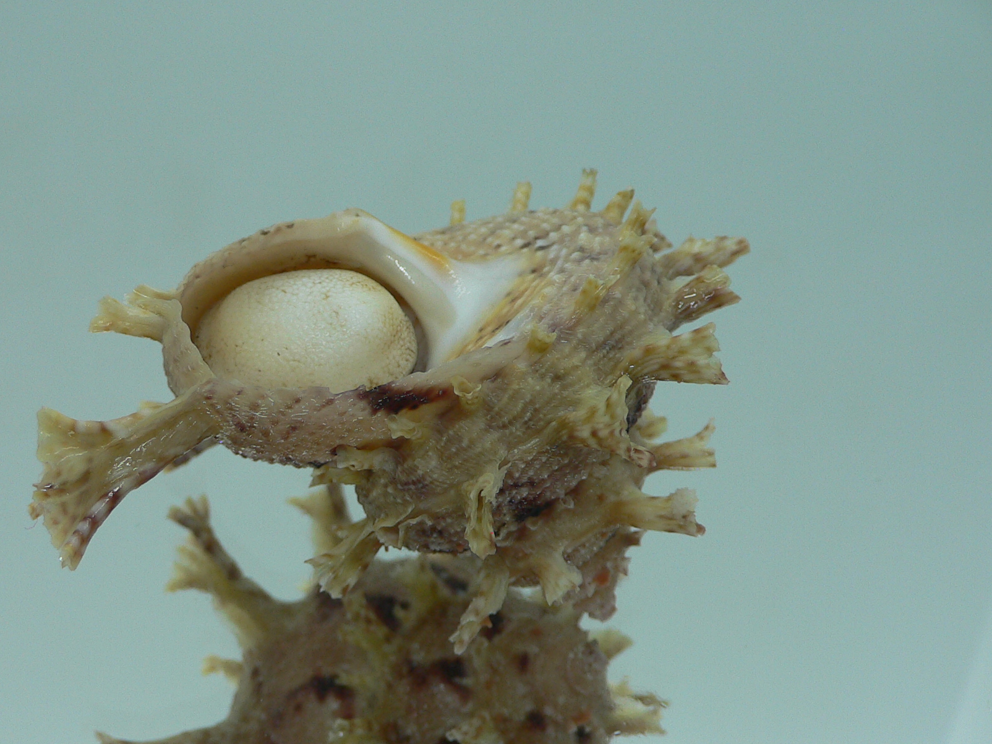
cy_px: 441
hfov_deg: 42.8
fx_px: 1261
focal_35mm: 44
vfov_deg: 32.8
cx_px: 422
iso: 80
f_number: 2.8
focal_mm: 4.6
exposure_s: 1/60
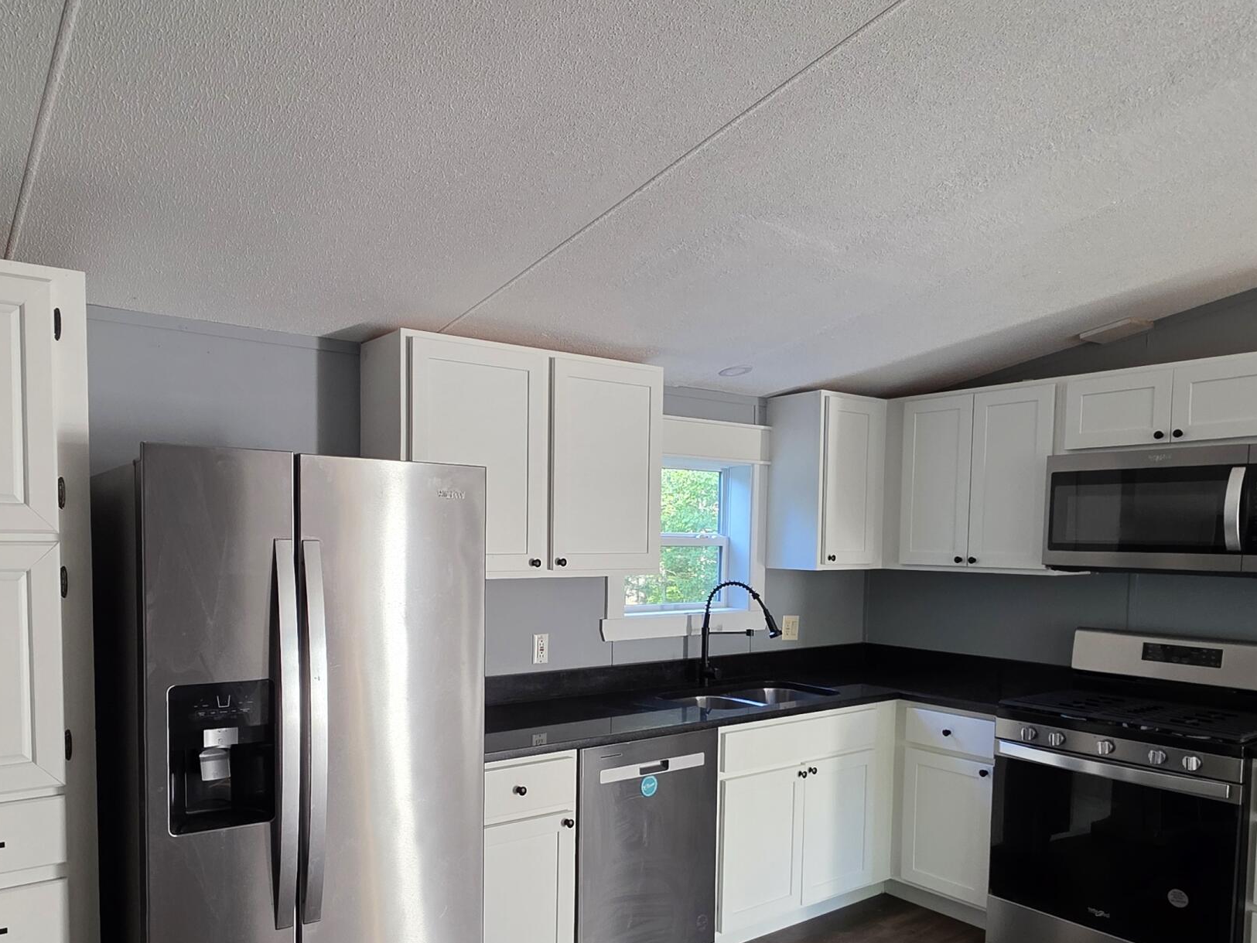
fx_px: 872
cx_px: 531
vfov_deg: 56.1
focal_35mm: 24
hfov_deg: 71.1
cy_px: 593
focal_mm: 2.2
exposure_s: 1/60
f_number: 1.9
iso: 200
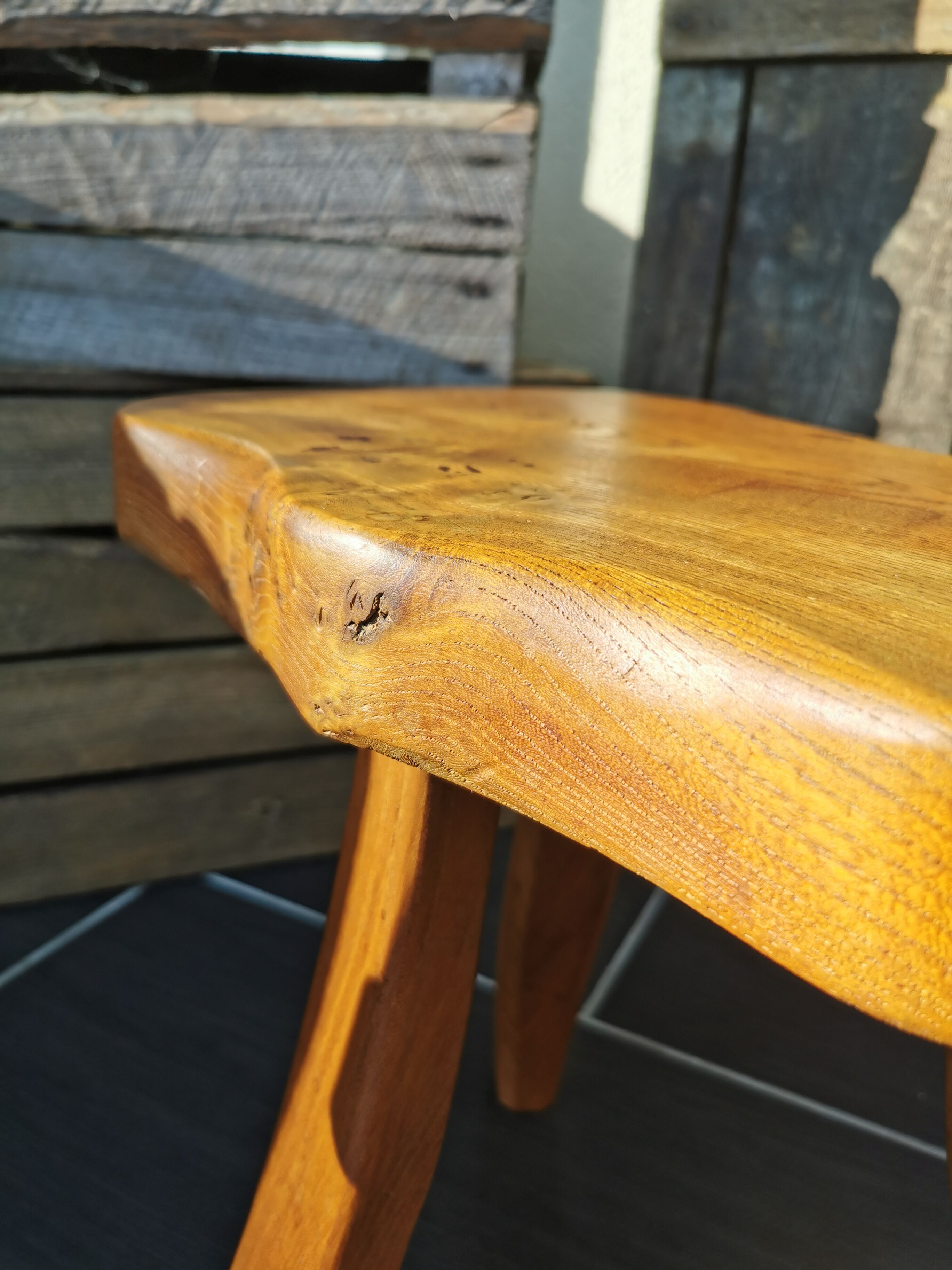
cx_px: 476
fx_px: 990
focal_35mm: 27
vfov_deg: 65.3
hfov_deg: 51.4
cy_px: 635
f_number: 1.8
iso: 50
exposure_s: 1/686
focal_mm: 5.58
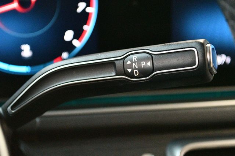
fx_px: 535
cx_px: 118
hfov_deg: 24.8
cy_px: 78
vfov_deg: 16.6
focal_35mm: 82
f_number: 5.6
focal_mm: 55
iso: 12800
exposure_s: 1/60
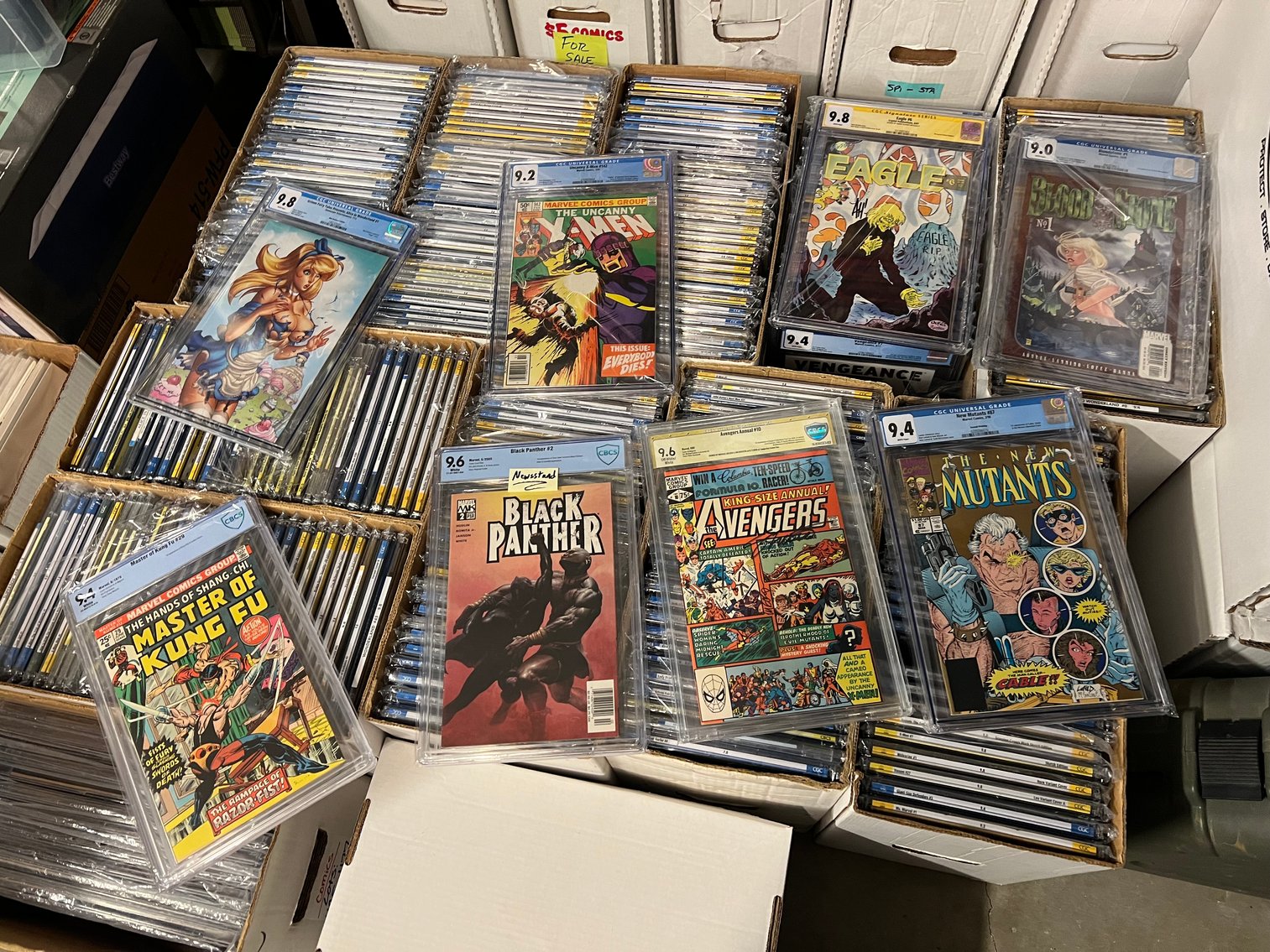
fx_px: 954
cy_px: 476
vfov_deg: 53.1
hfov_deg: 67.3
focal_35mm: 26
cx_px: 635
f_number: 1.5
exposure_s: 1/60
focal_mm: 5.7
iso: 320
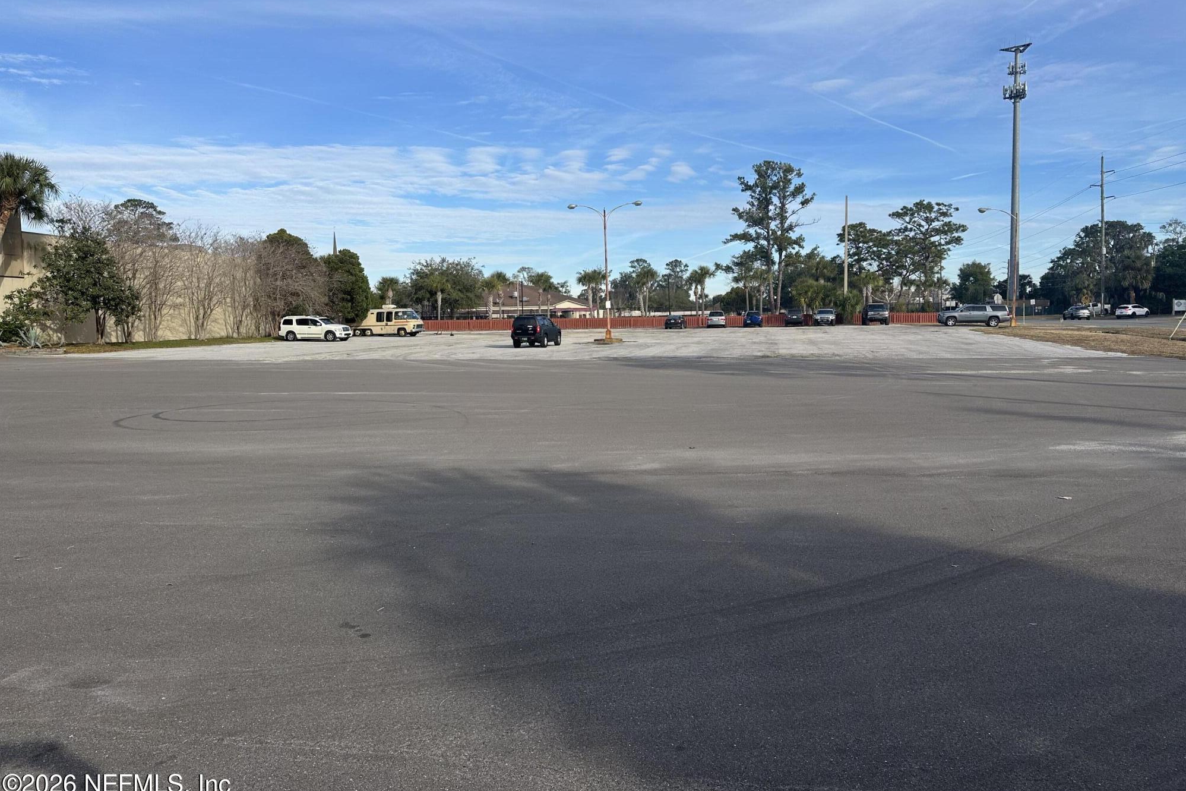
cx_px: 593
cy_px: 379
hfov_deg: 71.5
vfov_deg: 51.3
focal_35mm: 25
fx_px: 823
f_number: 1.78
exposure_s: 1/3597
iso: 80
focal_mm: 6.86
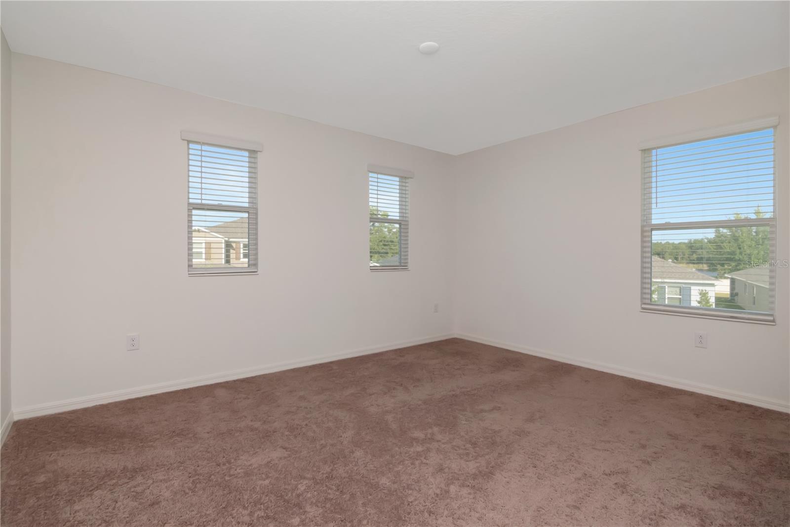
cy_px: 264
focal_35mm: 16
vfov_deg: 72.0
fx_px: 362
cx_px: 395
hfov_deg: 95.0
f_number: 13
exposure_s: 1/200
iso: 1250
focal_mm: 11
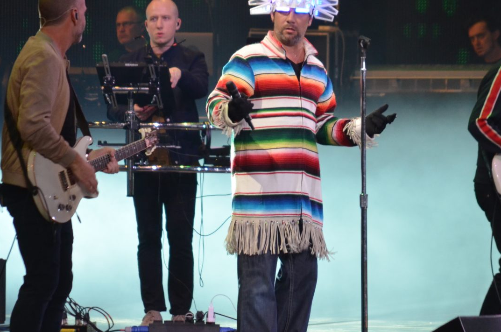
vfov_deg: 2.7
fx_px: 6958
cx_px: 215
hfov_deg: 4.1
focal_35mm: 501
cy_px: 115
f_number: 5.3
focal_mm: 175
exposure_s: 1/125
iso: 800
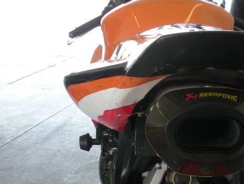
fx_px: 508
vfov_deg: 20.2
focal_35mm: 72
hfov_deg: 26.5
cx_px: 195
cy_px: 151
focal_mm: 6.3
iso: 64
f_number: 3.5
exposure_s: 1/50.8
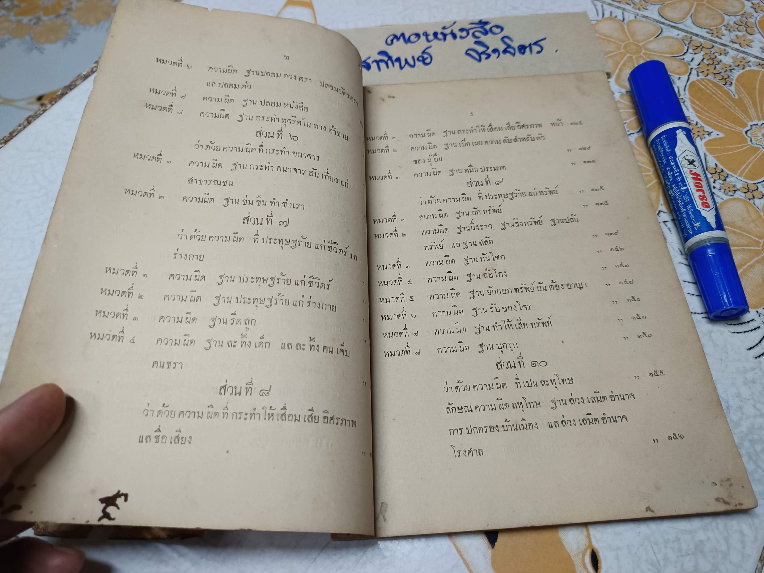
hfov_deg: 71.6
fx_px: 530
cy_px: 286
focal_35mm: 24
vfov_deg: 56.8
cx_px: 382
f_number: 1.7
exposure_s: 1/33.3
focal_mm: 5.31
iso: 867
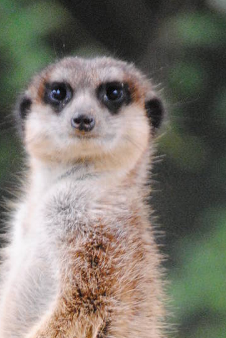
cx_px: 91
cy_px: 377
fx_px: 7269
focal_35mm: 774
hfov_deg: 1.8
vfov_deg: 2.7
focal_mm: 175
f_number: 5.3
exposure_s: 1/500
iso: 1600
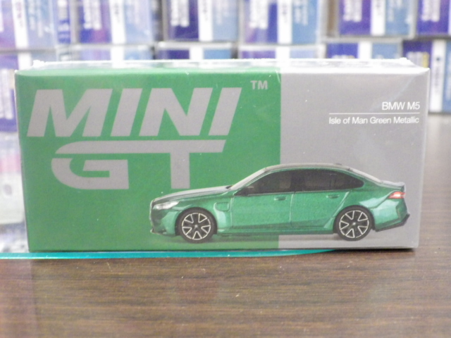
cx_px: 226
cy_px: 169
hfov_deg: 38.2
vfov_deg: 29.1
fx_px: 651
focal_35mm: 50
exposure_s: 1/20
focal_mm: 9
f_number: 3.8
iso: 1600
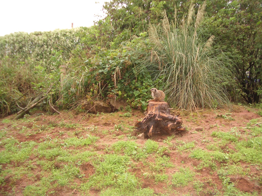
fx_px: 265
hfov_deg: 52.6
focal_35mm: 35
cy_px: 98
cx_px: 131
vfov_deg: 40.7
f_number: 2.6
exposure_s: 1/200
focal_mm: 5.8
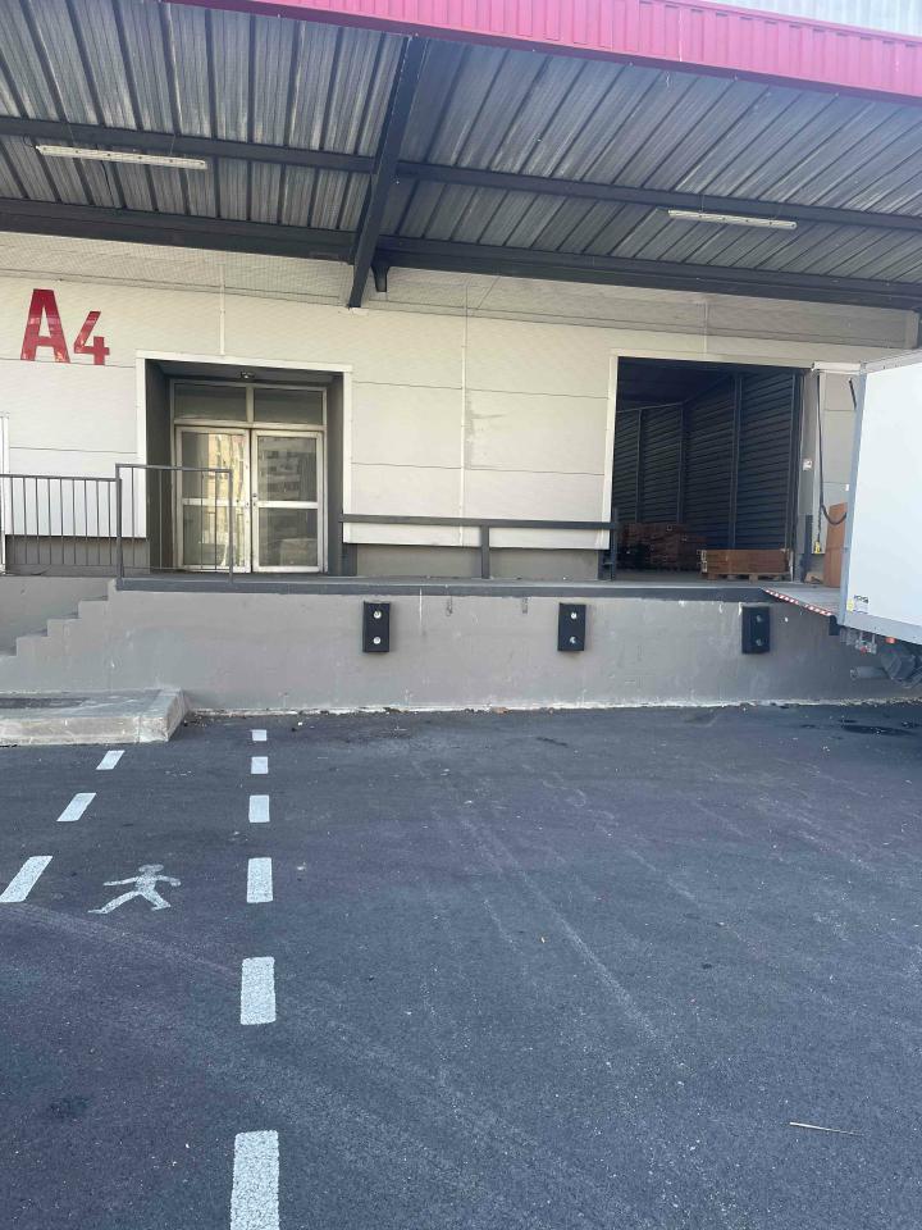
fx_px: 923
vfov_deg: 67.3
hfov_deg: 53.1
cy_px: 615
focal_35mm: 26
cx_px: 461
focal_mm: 4.2
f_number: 1.6
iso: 32
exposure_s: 1/254
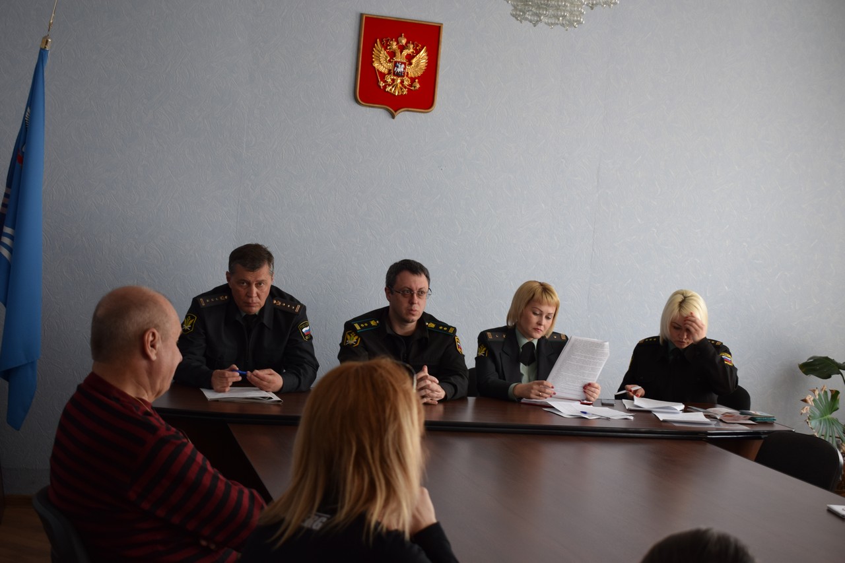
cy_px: 282
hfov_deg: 35.1
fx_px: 1338
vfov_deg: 23.8
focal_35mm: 57
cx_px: 422
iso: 400
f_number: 4.8
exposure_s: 1/100
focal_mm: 38
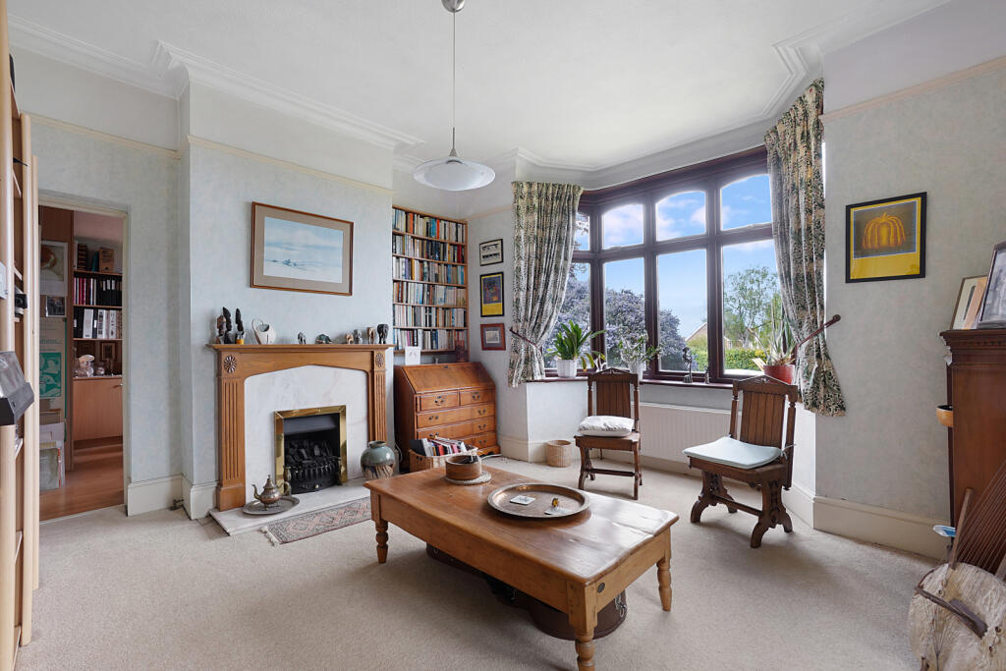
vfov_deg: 77.3
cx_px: 503
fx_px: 419
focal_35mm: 15
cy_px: 336
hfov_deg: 100.4
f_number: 9
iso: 200
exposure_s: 1/4
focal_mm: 10
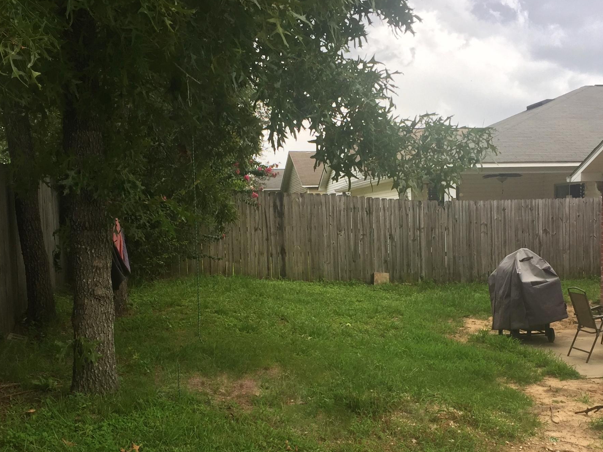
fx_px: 854
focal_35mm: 49
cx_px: 337
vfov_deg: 29.3
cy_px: 334
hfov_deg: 38.9
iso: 32
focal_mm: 4.15
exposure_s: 1/250
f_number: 2.2
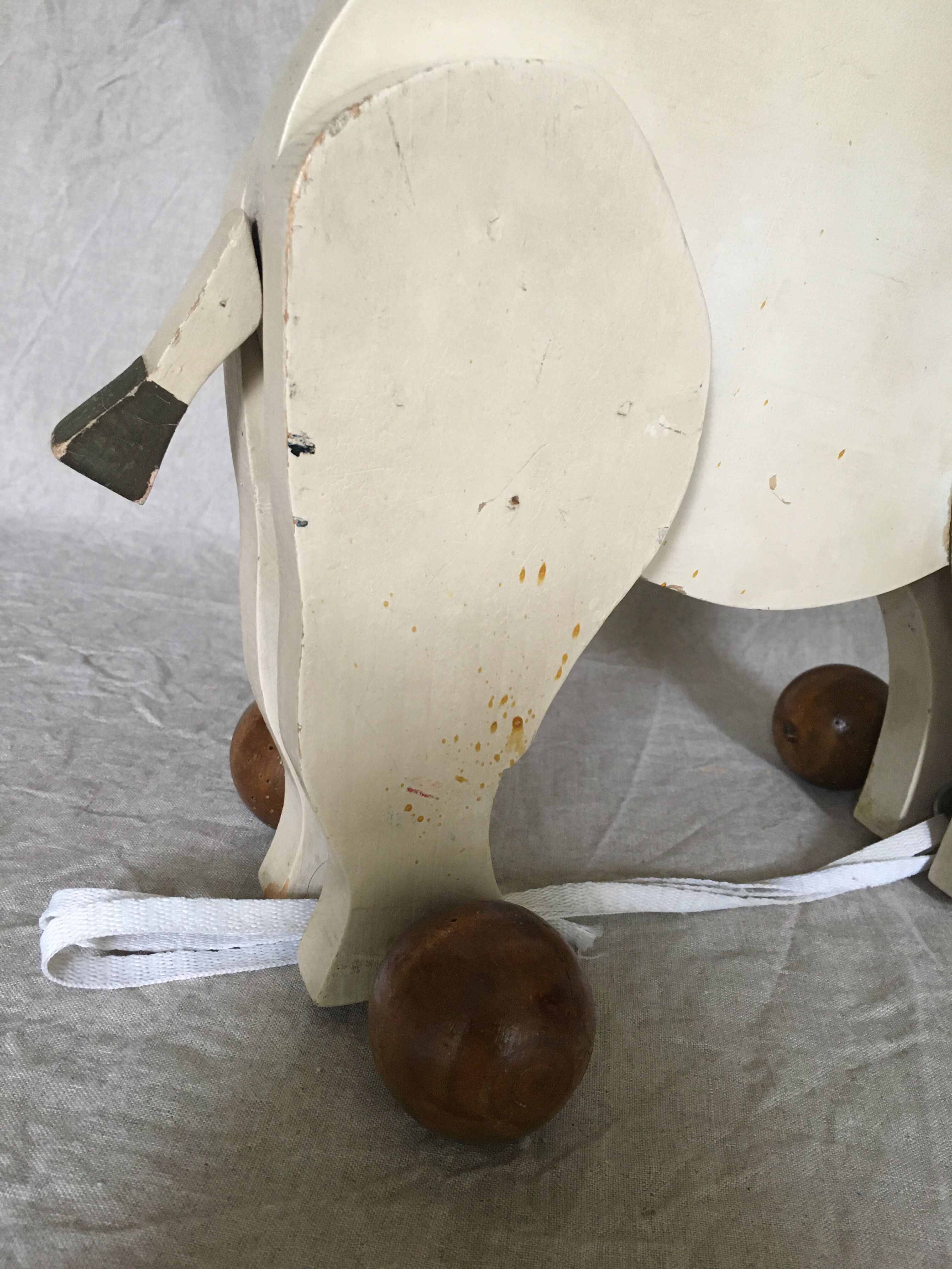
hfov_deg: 48.2
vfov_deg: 61.7
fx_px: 1063
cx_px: 476
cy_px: 634
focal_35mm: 29
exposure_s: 1/20
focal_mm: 4.15
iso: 200
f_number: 2.2
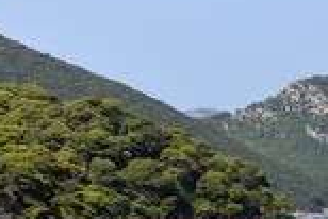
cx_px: -6
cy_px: 164
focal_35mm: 544
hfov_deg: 3.8
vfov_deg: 2.5
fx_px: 4961
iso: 200
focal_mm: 200
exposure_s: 1/250
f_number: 11
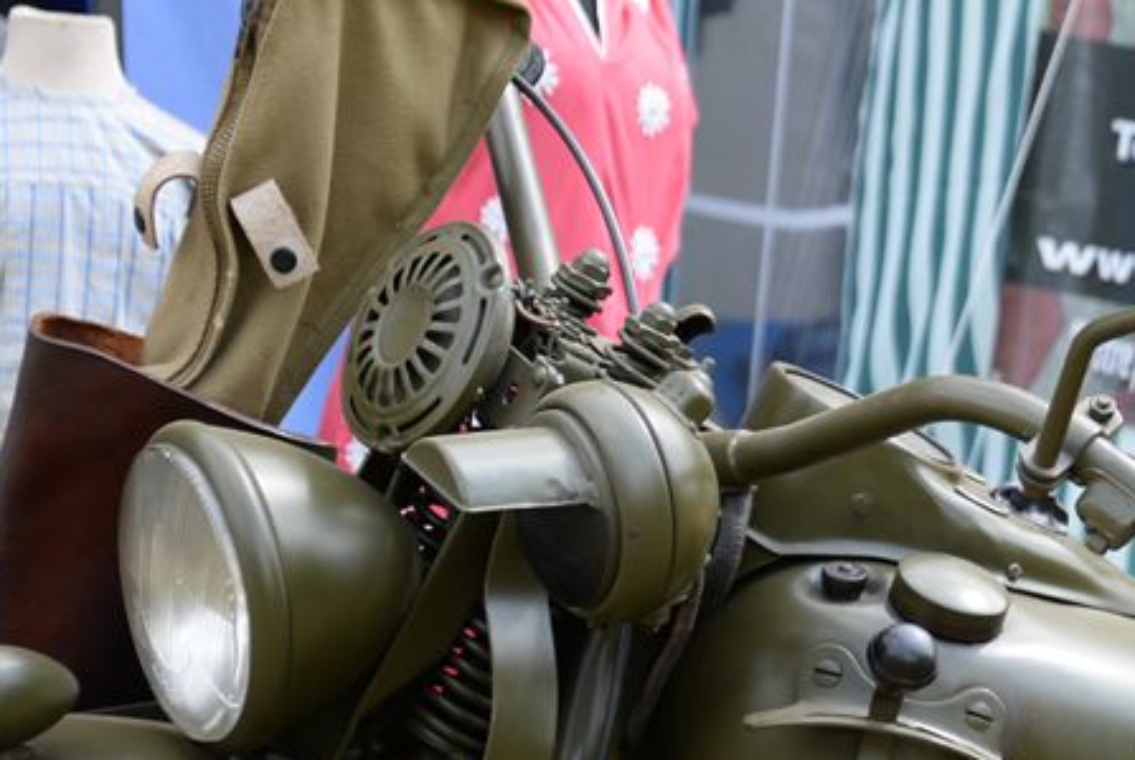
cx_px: 1270
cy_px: 765
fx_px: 5870
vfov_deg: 7.4
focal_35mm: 186
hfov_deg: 10.9
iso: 100
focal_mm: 52
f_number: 4.2
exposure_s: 1/125
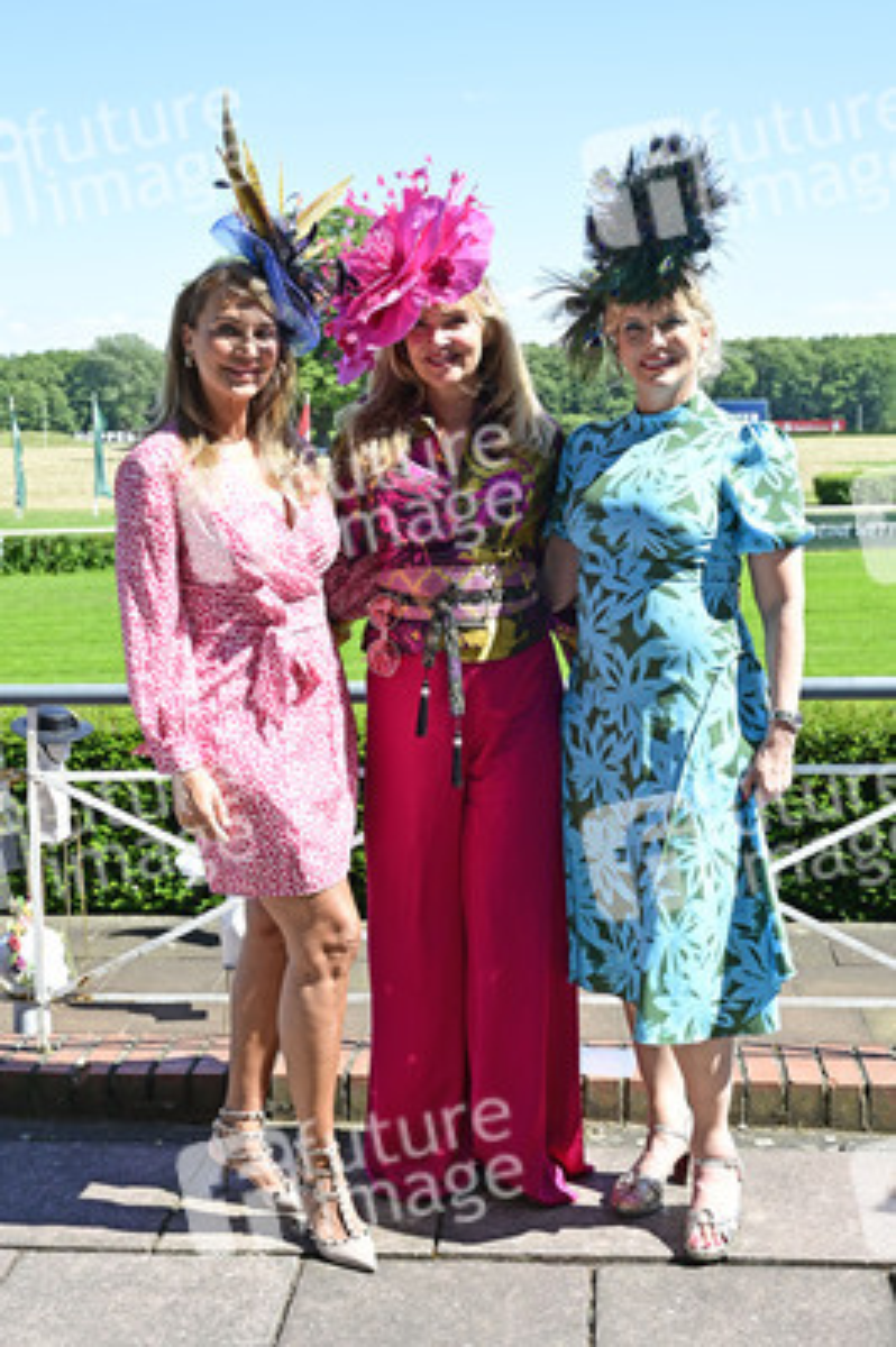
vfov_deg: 50.7
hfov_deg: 35.0
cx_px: 448
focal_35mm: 38
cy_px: 674
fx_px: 1421
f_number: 6.3
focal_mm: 38
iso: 100
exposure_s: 1/200
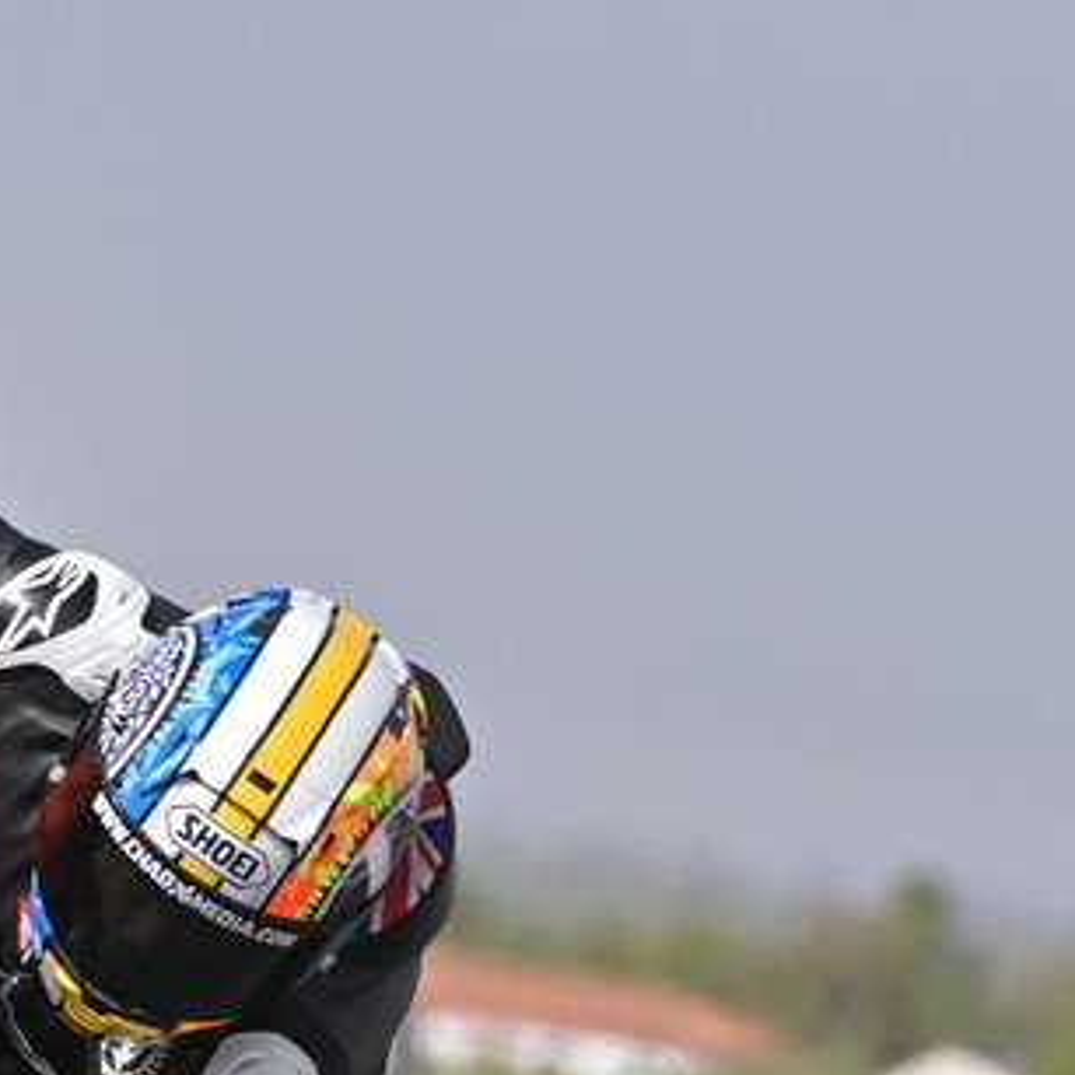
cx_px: -823
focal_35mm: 731
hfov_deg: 2.4
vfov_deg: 2.4
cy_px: 711
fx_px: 25683
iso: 200
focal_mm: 165
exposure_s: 1/4000
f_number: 4
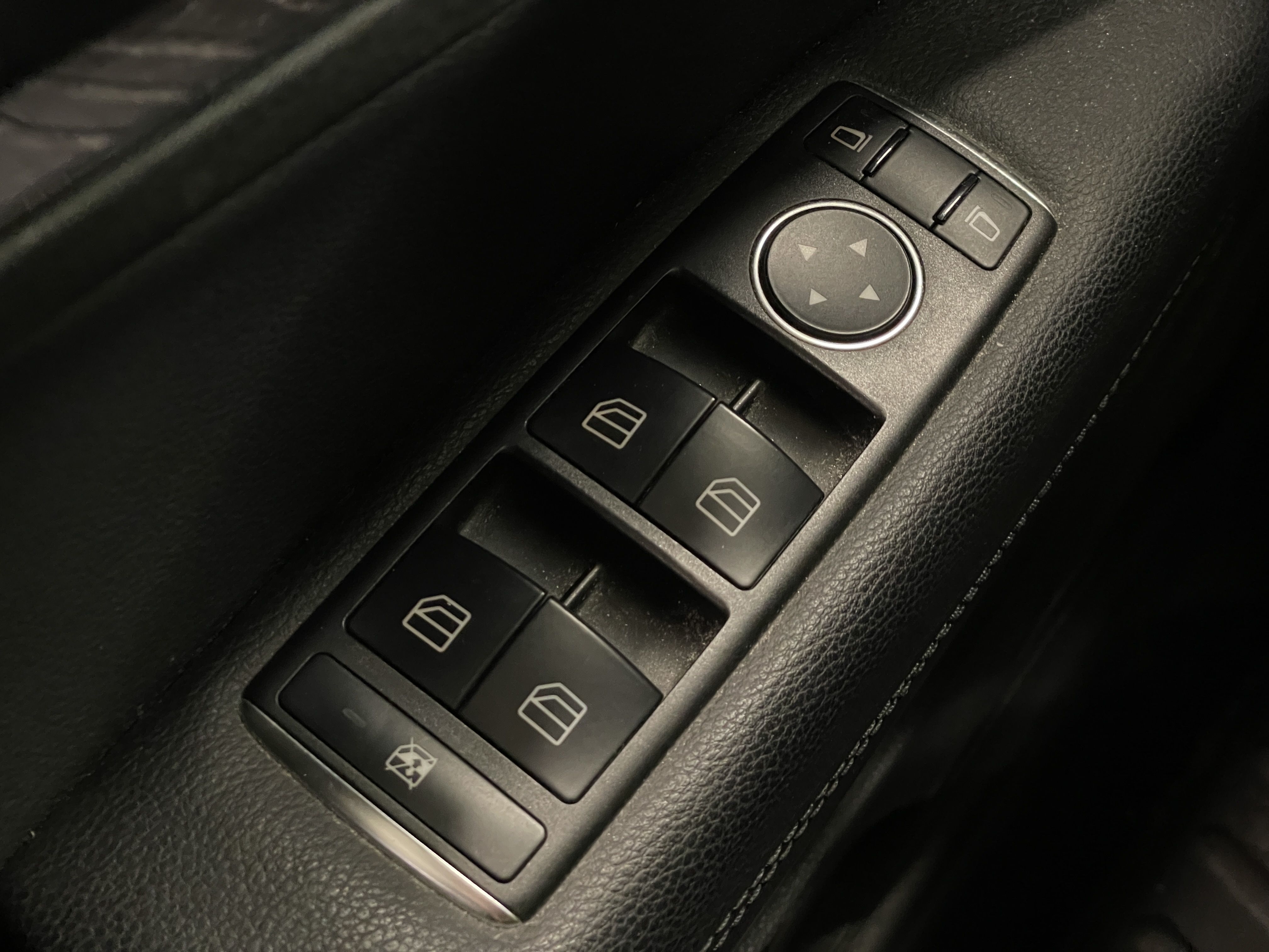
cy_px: 476
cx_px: 634
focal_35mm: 52
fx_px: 1906
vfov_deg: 28.0
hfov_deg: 36.8
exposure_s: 1/33
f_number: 2
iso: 800
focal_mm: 6
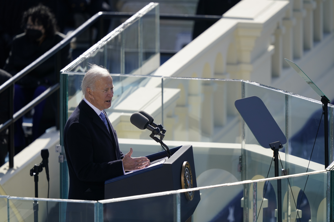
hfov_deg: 3.7
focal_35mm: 560
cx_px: 167
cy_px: 111
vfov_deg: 2.5
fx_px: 5195
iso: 250
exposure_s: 1/2500
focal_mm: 560
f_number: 4
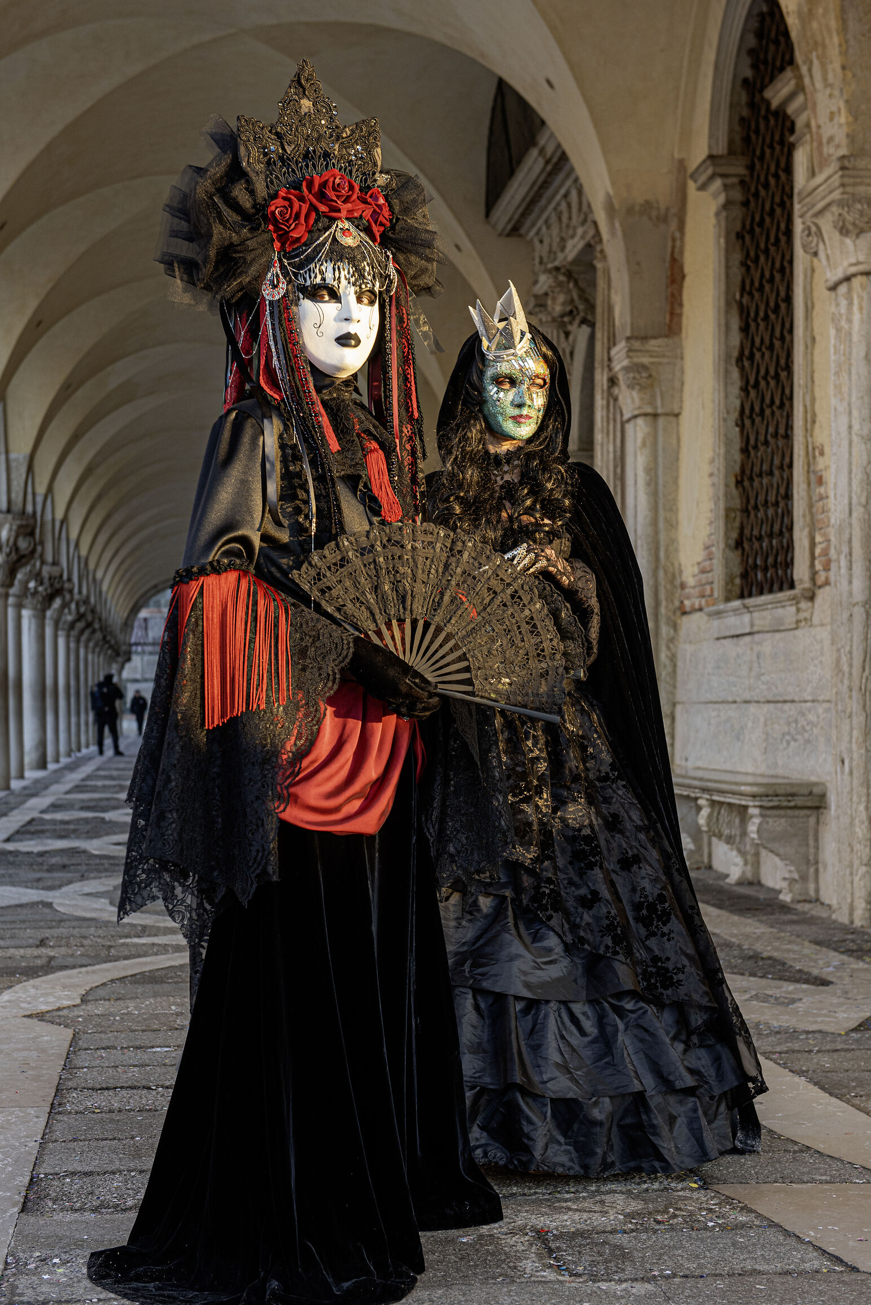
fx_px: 2103
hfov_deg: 23.4
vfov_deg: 34.5
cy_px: 646
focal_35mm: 58
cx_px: 425
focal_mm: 56
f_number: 5.6
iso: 320
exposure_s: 1/60
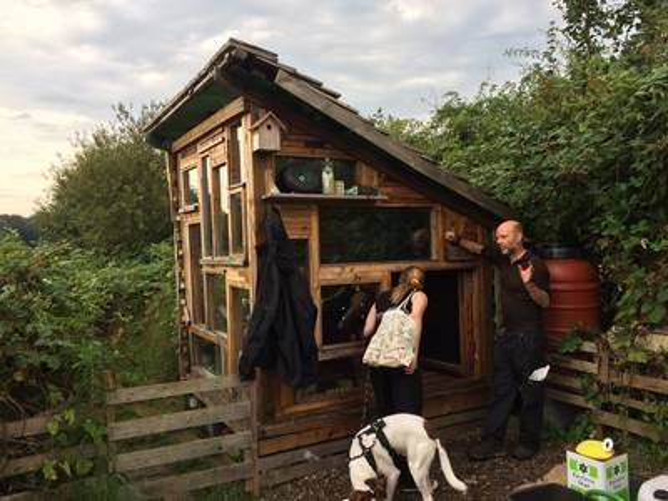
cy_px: 250
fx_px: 560
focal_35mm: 29
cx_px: 334
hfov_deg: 61.7
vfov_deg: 48.2
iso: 32
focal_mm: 4.15
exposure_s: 1/507
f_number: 2.2
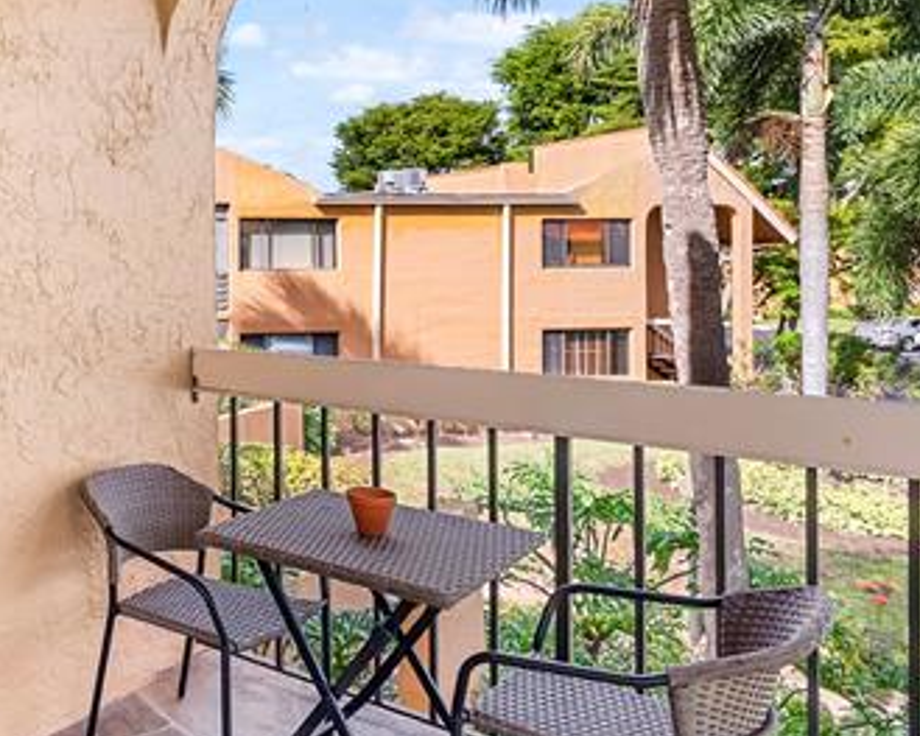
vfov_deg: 45.1
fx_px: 871
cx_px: -8
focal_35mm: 32
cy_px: 249
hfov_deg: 46.3
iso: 800
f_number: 5.6
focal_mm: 14
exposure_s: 1/2000
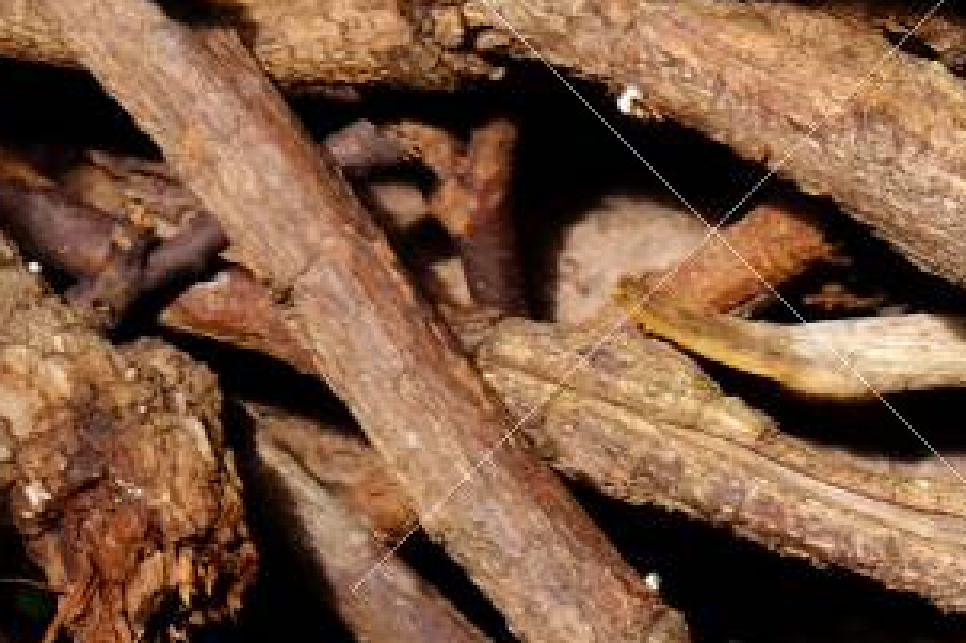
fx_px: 9574
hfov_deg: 5.7
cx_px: 1887
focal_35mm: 357
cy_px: 710
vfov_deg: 3.8
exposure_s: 1/125
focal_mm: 55
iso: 400
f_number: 13
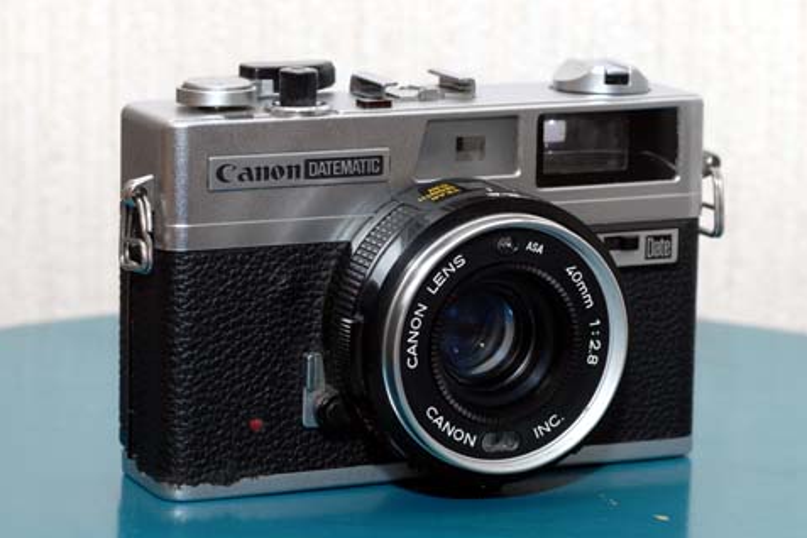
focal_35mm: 136
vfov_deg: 10.1
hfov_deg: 15.1
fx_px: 3048
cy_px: 270
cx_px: 404
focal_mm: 90
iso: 400
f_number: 11
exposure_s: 1/60
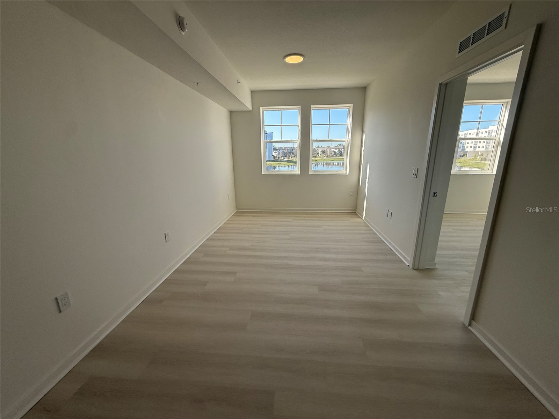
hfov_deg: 102.1
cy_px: 210
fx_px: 226
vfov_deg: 85.7
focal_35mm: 14
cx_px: 280
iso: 64
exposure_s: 1/451
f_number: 2.2
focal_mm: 2.22
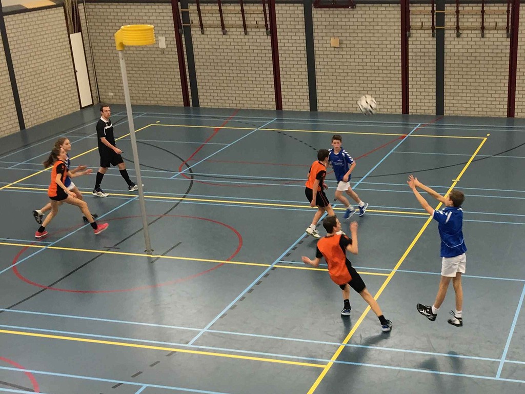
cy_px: 197
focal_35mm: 29
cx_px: 262
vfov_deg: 48.2
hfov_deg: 61.7
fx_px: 440
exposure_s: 1/33
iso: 50
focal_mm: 4.15
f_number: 2.2
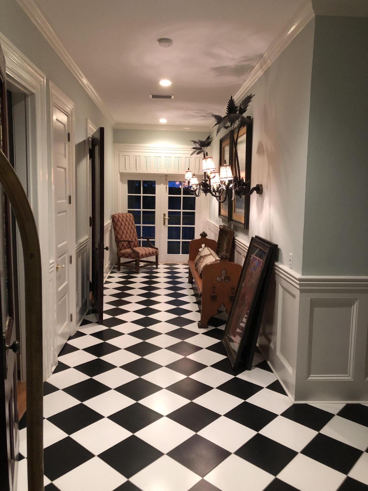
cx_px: 184
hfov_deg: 49.7
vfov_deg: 63.4
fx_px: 397
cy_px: 246
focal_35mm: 28
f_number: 1.8
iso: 100
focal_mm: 3.99
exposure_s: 1/11
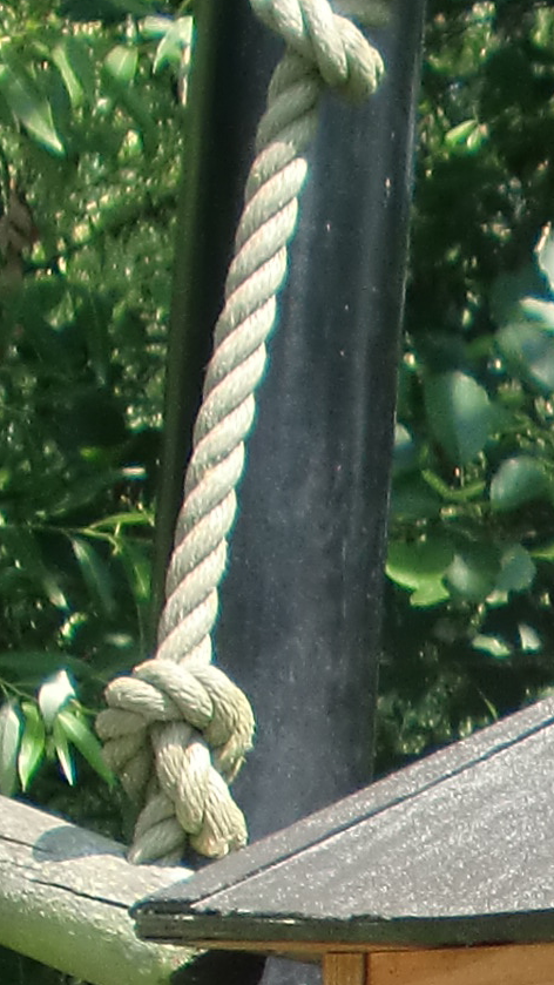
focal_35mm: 135
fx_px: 3525
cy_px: 1241
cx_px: 908
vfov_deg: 15.2
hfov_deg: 8.7
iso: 64
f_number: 2.6
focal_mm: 4.65
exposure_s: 1/400
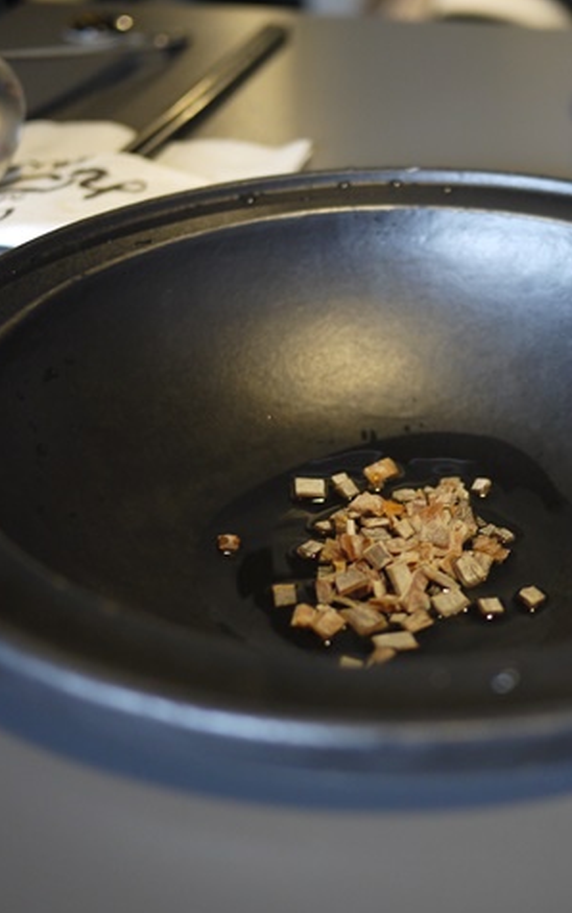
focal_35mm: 57
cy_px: 458
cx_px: 420
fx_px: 1420
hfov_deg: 22.6
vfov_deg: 35.7
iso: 400
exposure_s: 1/50
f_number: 1.7
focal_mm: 20
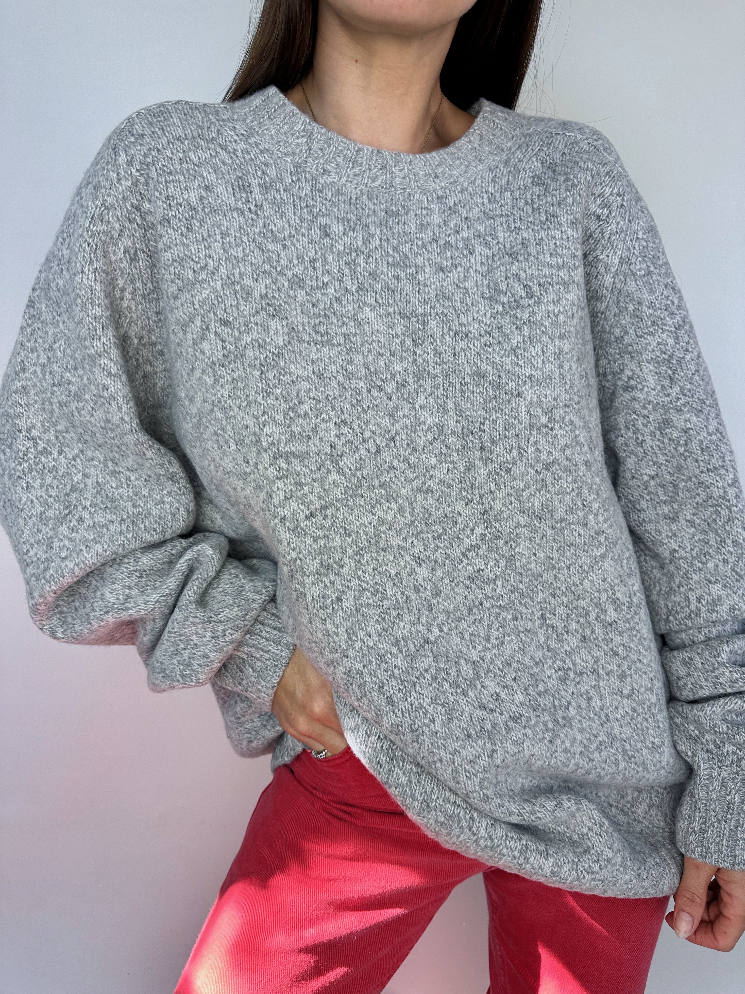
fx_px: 689
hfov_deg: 56.8
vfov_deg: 71.6
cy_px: 497
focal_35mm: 24
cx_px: 372
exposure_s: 1/231
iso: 64
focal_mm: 6.86
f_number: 1.78
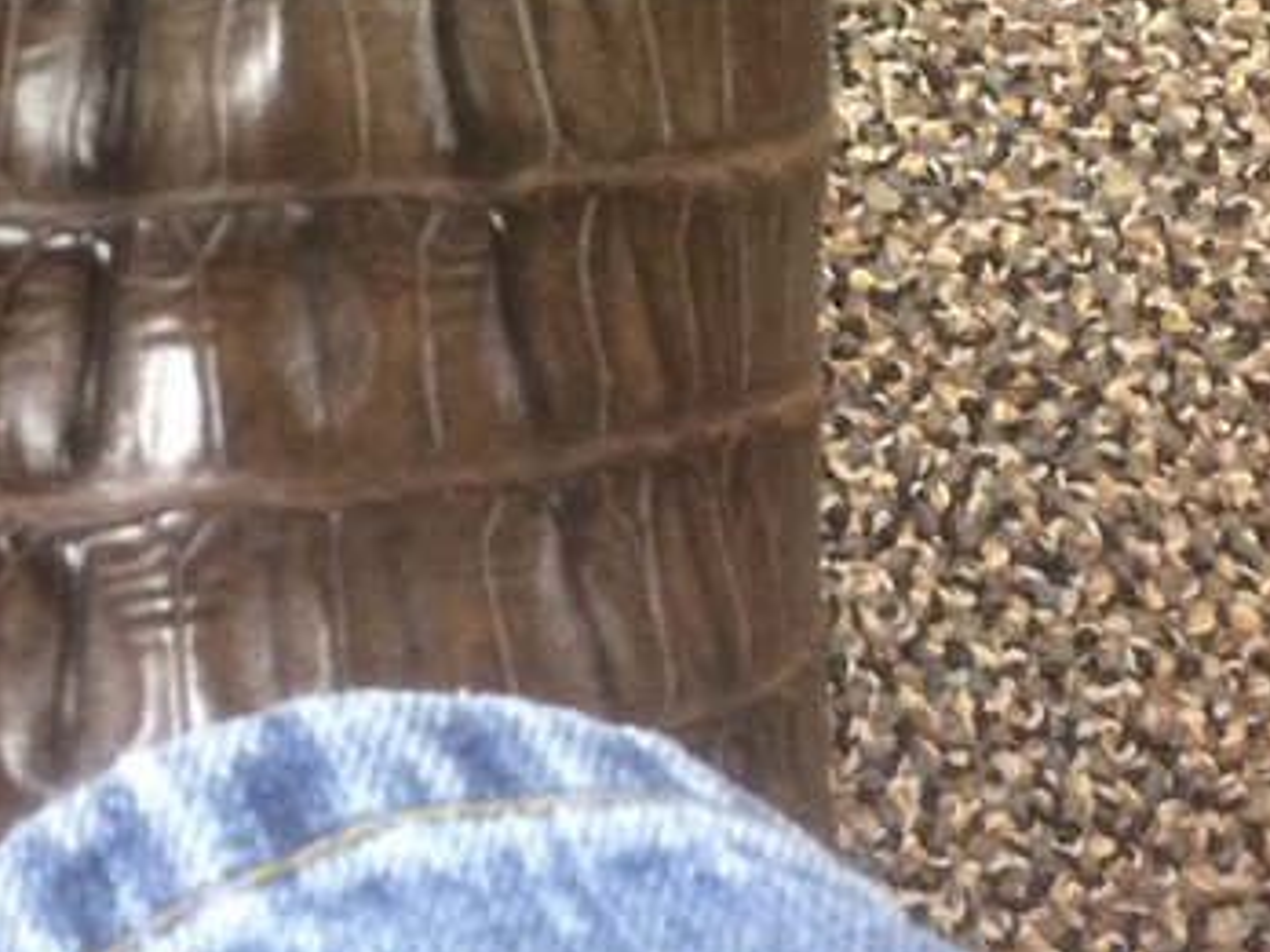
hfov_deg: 21.9
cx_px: 363
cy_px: -164
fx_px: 3265
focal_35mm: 89
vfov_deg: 16.0
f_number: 2.2
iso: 250
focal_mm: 4.15
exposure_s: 1/30
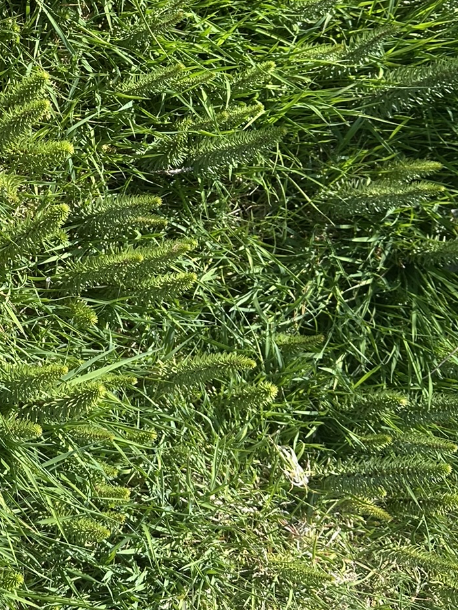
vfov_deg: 35.4
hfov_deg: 26.2
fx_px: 934
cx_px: 5
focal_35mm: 53
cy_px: 153
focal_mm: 6.86
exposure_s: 1/1751
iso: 80
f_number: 1.78
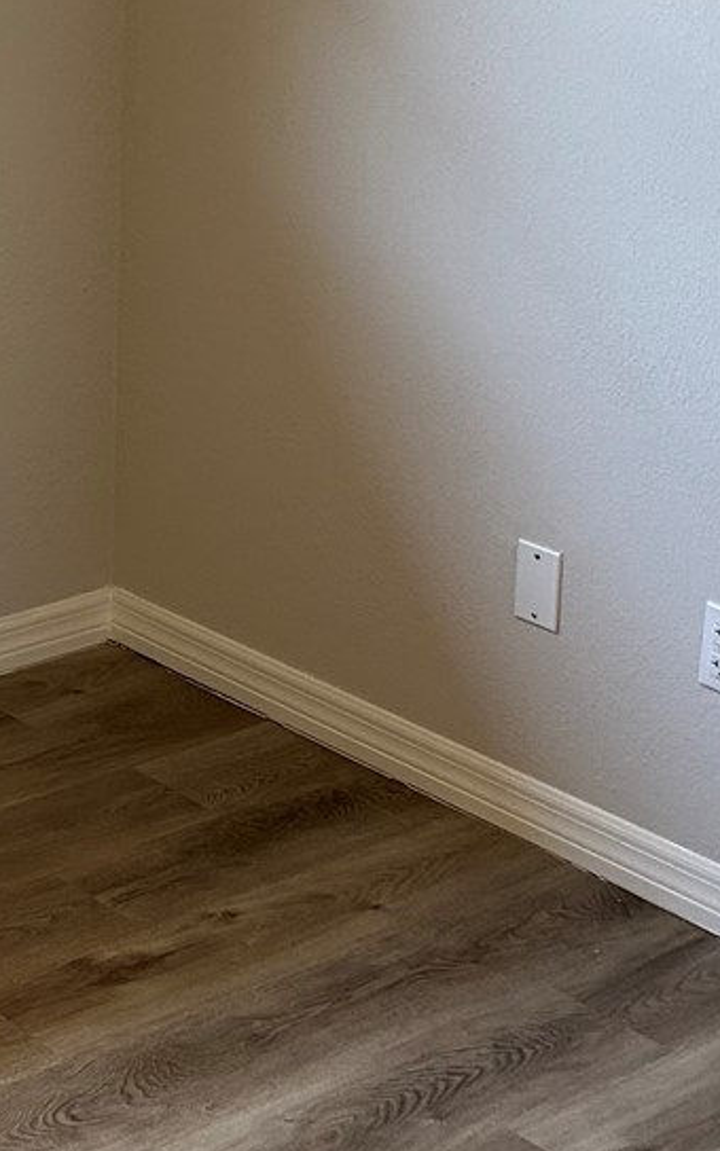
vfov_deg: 24.4
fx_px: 2543
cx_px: -394
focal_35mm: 81
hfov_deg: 14.8
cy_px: 8
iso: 125
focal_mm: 5.7
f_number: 1.5
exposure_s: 1/120
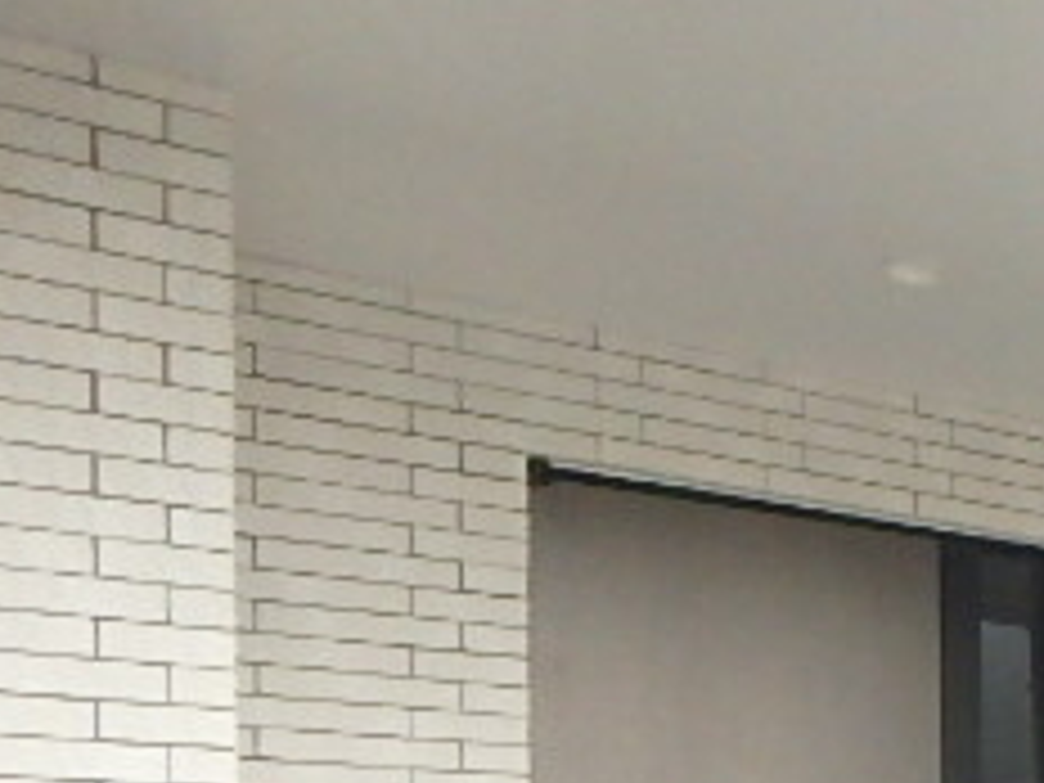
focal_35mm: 58
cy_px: 1062
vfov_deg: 22.2
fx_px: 1749
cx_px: 1386
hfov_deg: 27.3
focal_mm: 3.7
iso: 800
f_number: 3.5
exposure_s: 1/60
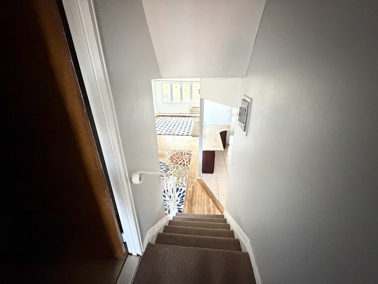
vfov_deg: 85.7
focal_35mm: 14
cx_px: 189
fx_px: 153
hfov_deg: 102.1
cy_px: 142
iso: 1250
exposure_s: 1/59
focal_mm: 2.22
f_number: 2.2
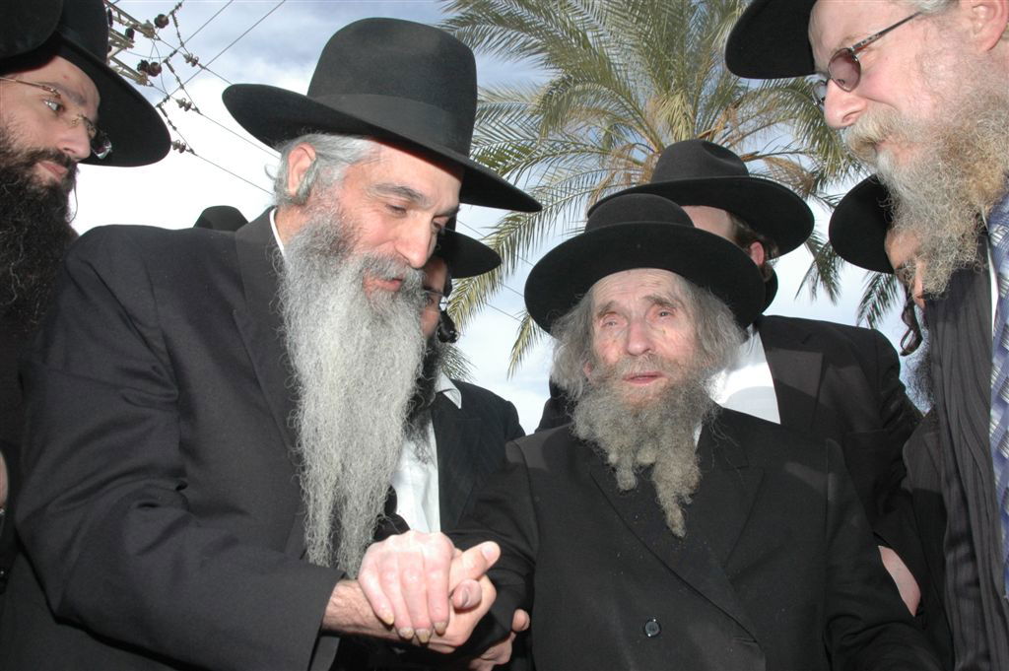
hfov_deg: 57.3
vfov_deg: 39.9
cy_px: 336
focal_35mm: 33
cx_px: 504
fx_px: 924
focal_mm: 22
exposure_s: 1/400
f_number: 10
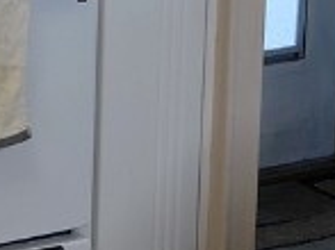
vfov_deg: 8.3
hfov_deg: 10.8
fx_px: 1683
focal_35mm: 174
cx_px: -214
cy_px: -170
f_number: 1.8
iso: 125
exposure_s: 1/120
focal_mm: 4.69
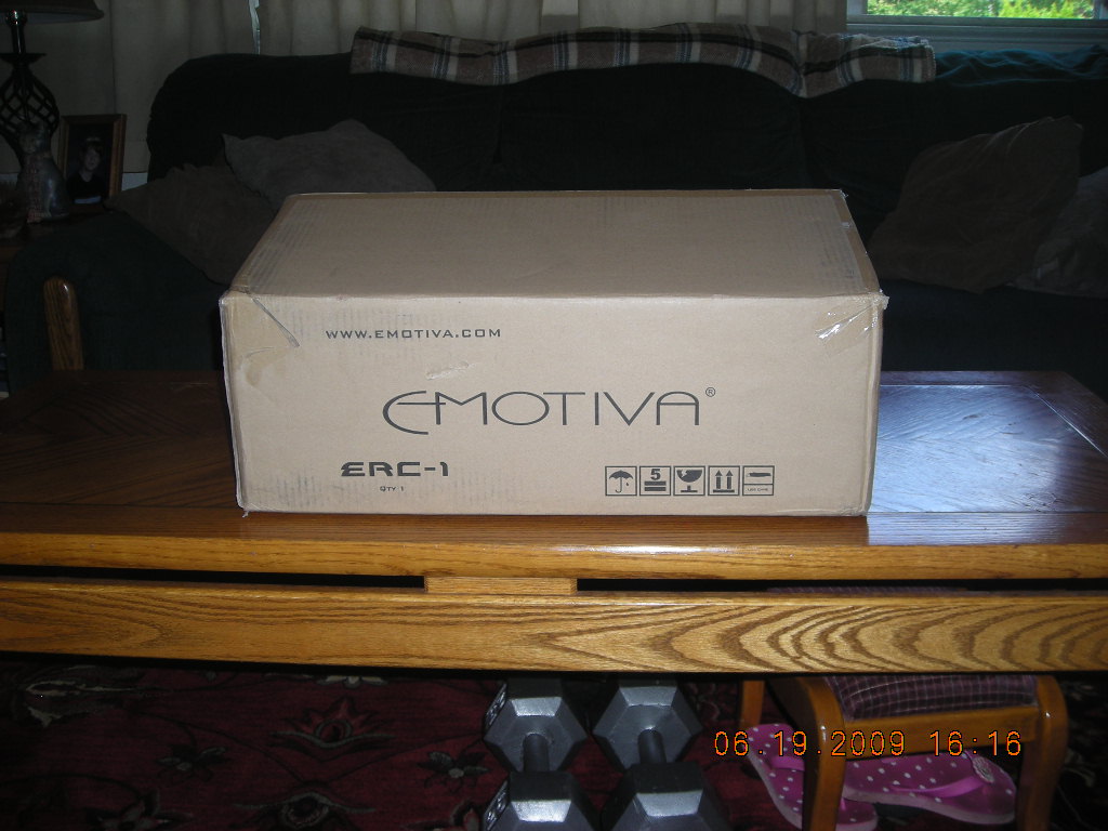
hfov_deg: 49.0
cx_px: 554
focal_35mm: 38
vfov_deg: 37.7
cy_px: 416
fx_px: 1216
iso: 63
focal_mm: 6.3
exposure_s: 1/60
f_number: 3.2
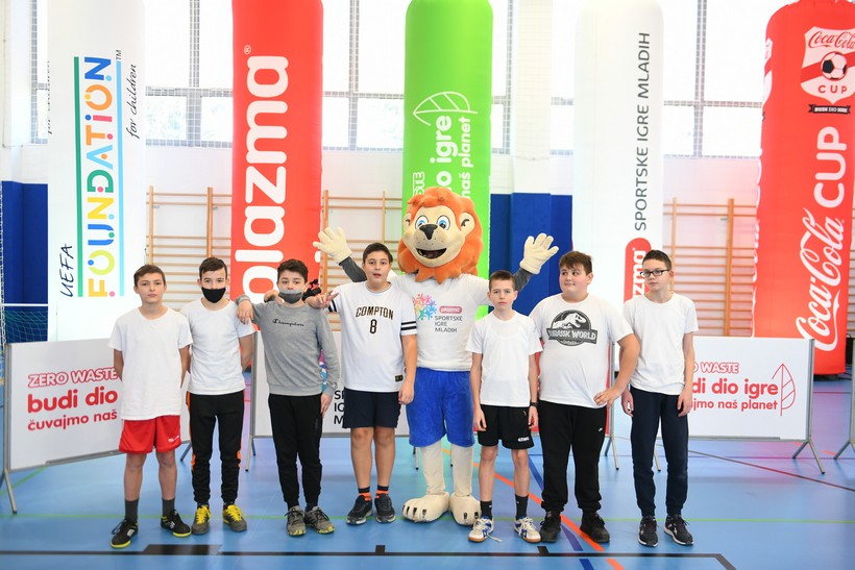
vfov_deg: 41.1
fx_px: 760
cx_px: 428
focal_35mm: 32
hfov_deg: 58.7
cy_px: 285
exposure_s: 1/200
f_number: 2.8
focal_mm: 32
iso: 1000
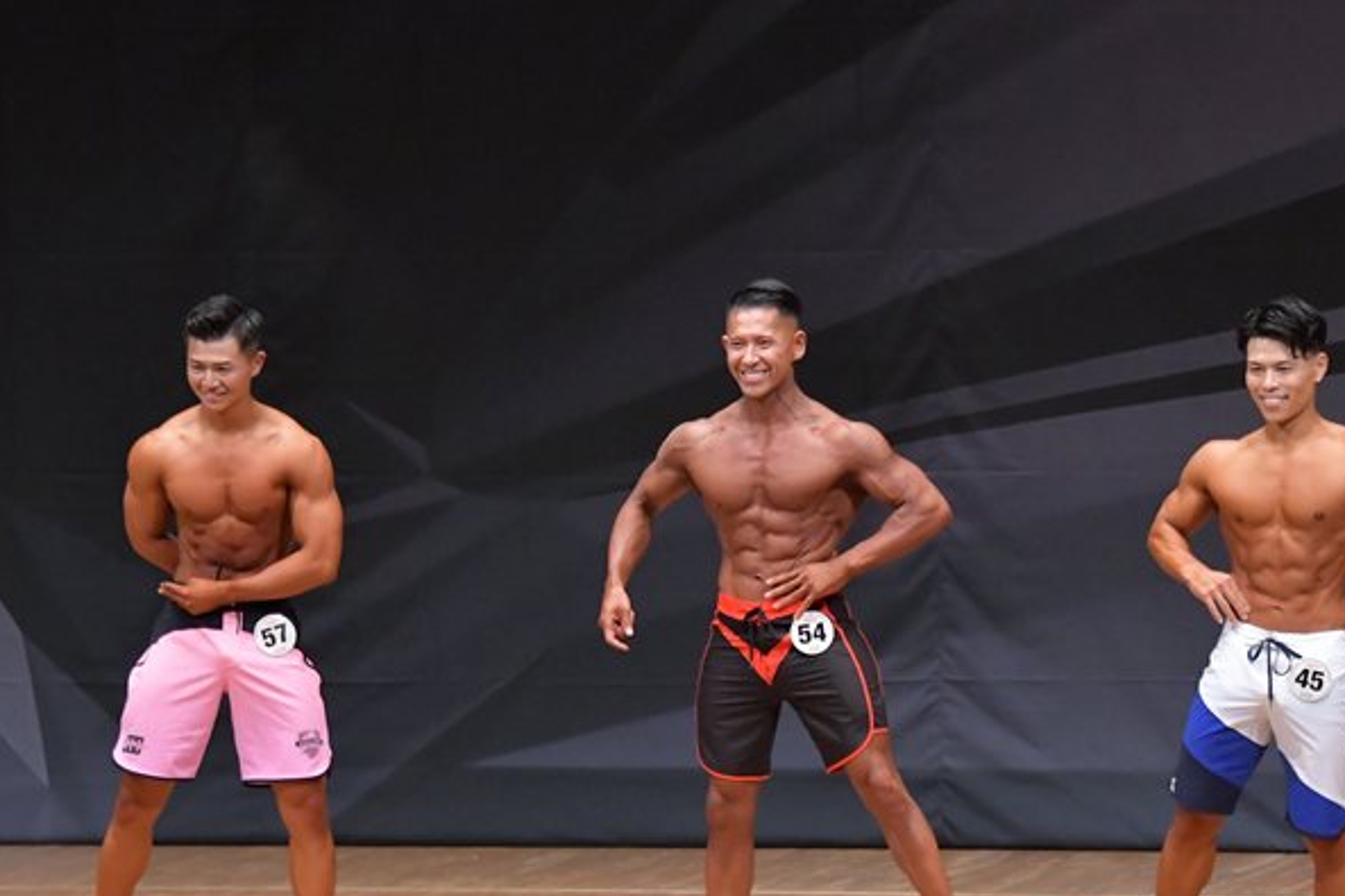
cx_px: 675
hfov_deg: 7.8
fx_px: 9860
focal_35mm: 264
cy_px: 563
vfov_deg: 5.2
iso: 6400
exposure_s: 1/400
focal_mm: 135
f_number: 5.6
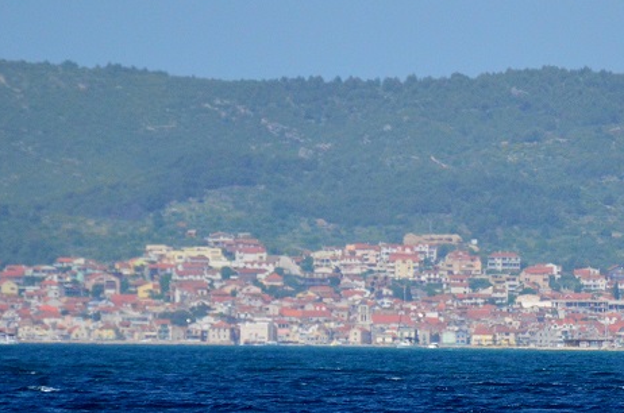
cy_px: 338
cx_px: 521
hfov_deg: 2.1
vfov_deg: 1.4
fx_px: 16830
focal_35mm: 973
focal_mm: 300
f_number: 5.6
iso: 1600
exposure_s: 1/8000
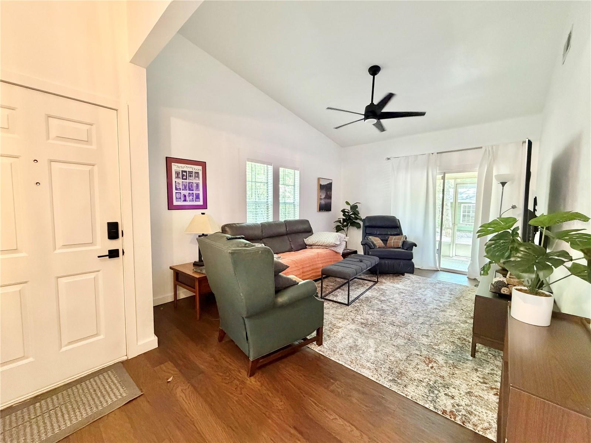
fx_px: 239
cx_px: 296
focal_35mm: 14
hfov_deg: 102.1
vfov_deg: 85.7
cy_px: 222
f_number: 2.2
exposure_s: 1/60
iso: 640
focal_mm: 2.22
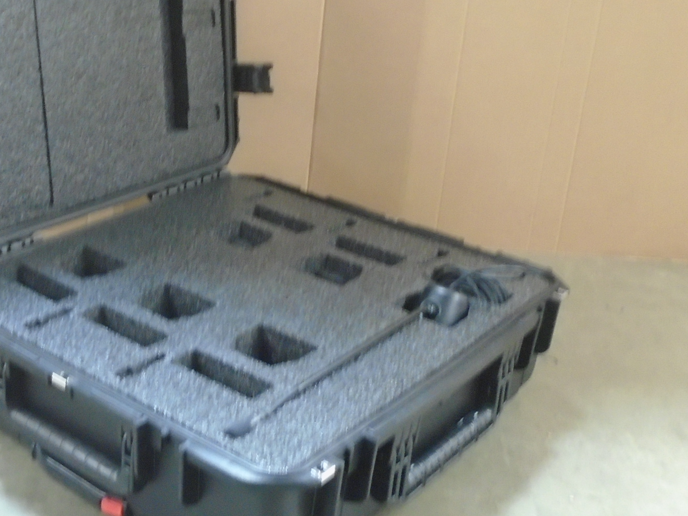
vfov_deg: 28.5
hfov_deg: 36.6
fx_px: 1014
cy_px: 204
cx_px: 169
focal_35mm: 51
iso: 400
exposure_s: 1/5
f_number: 3.2
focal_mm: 4.6
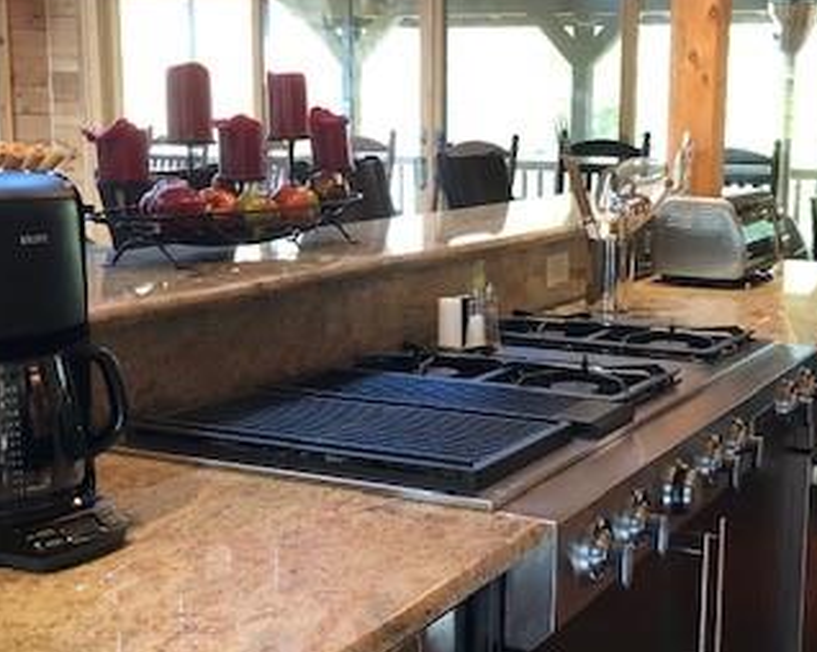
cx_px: 527
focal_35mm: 55
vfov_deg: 27.5
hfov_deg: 33.9
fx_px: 1329
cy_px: 385
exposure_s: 1/15
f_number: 1.8
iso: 80
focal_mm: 3.99
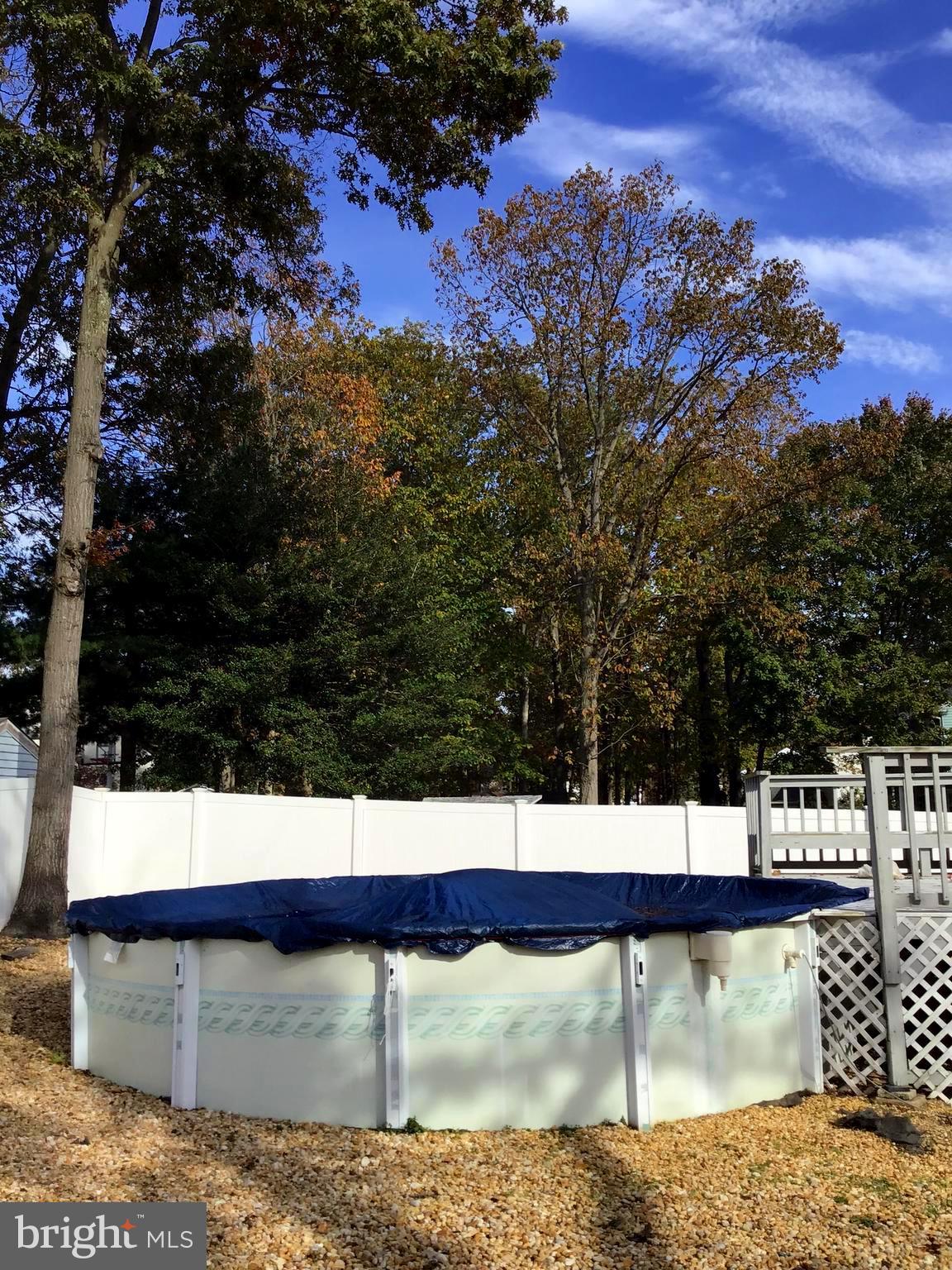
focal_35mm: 31
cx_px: 476
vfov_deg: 58.4
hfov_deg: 45.4
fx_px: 1137
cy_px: 635
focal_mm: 3.3
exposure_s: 1/959
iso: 25
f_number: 2.4
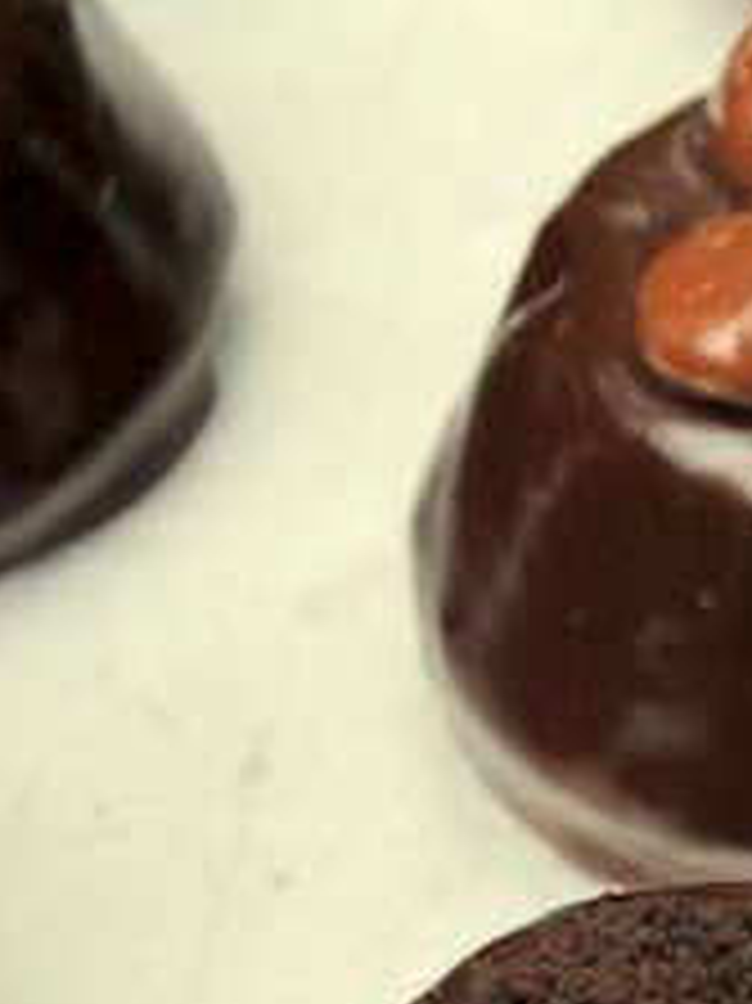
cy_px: 853
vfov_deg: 8.6
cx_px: 1427
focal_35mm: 228
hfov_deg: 6.3
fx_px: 6622
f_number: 6.3
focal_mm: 55
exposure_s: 1/160
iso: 100
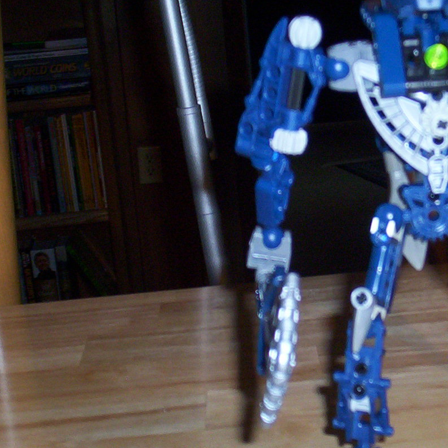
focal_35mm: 120
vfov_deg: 14.5
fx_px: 1757
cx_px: 370
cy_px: 264
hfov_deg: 14.4
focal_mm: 8.74
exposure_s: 1/80.5
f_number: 3.26
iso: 140
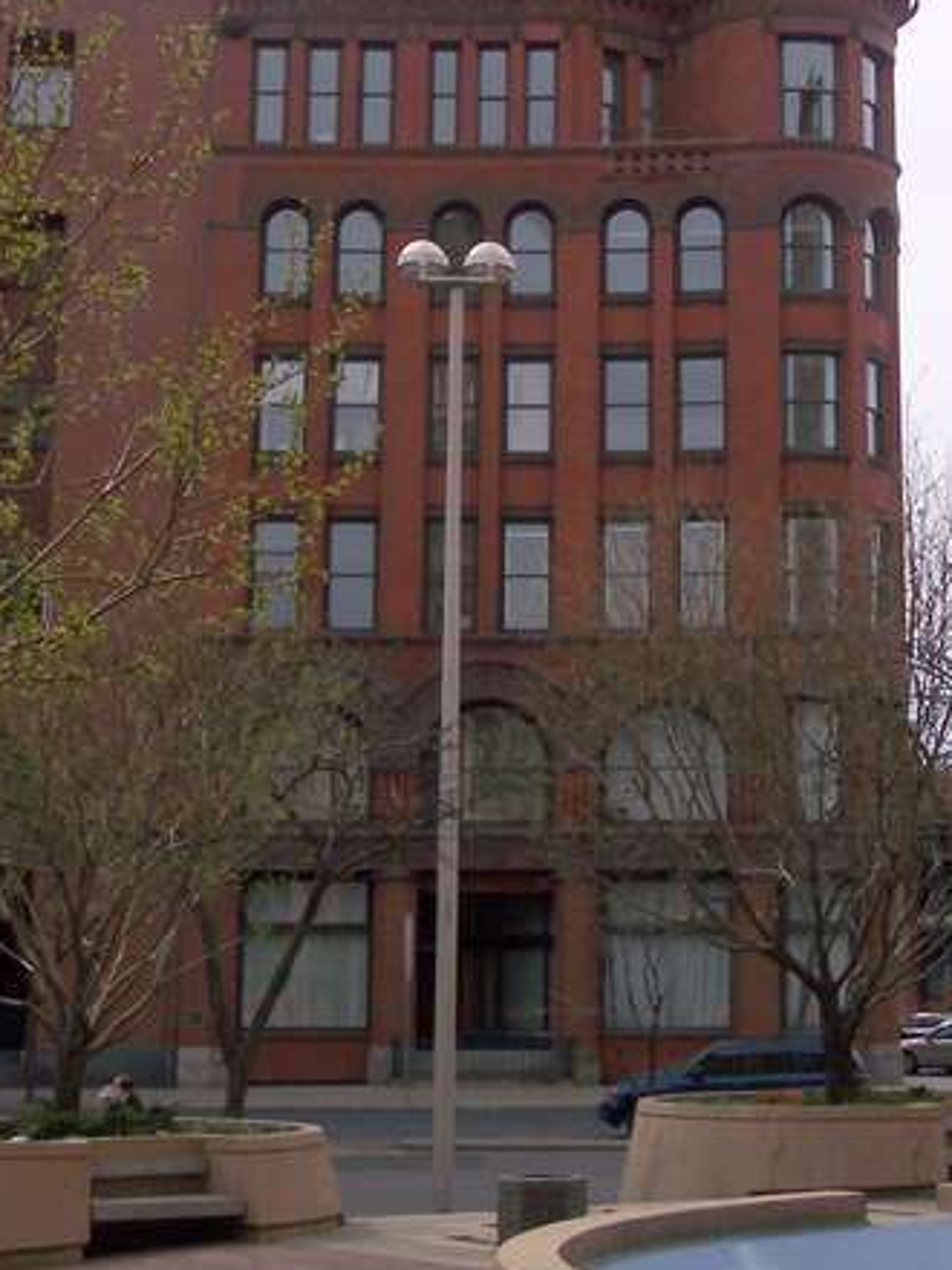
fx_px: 2530
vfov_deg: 27.8
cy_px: 312
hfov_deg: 21.2
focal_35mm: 69
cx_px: 697
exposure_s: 1/1000
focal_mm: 8
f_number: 4.8
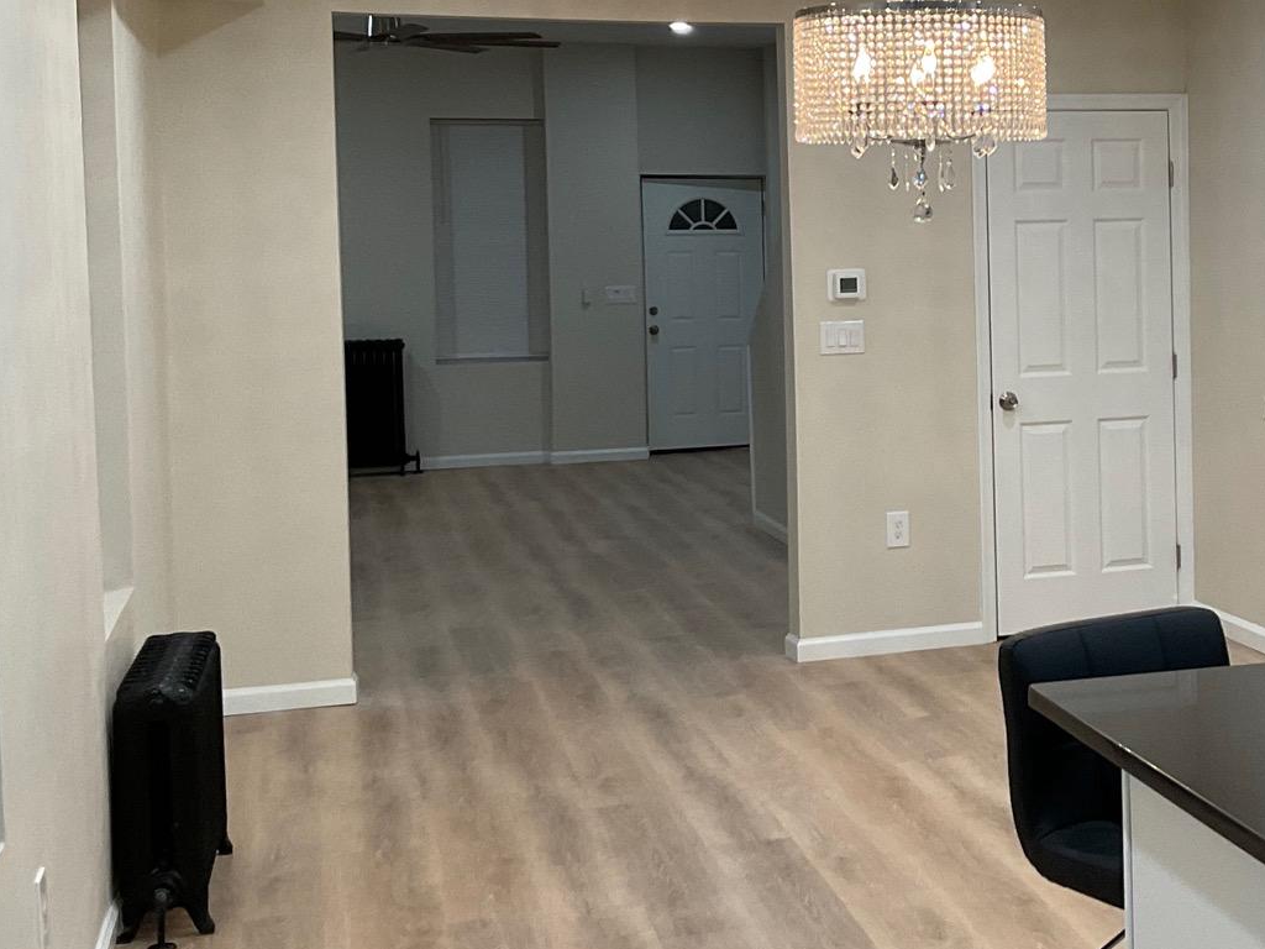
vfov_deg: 25.1
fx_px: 2120
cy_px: 315
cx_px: 1082
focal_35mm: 58
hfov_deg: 32.0
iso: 50
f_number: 1.8
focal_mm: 3
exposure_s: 1/60
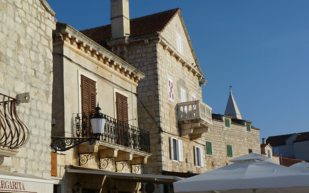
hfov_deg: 36.1
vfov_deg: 23.0
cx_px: 118
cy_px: 130
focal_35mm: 56
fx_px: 472
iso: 80
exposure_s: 1/500
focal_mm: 7.2
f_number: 5.6
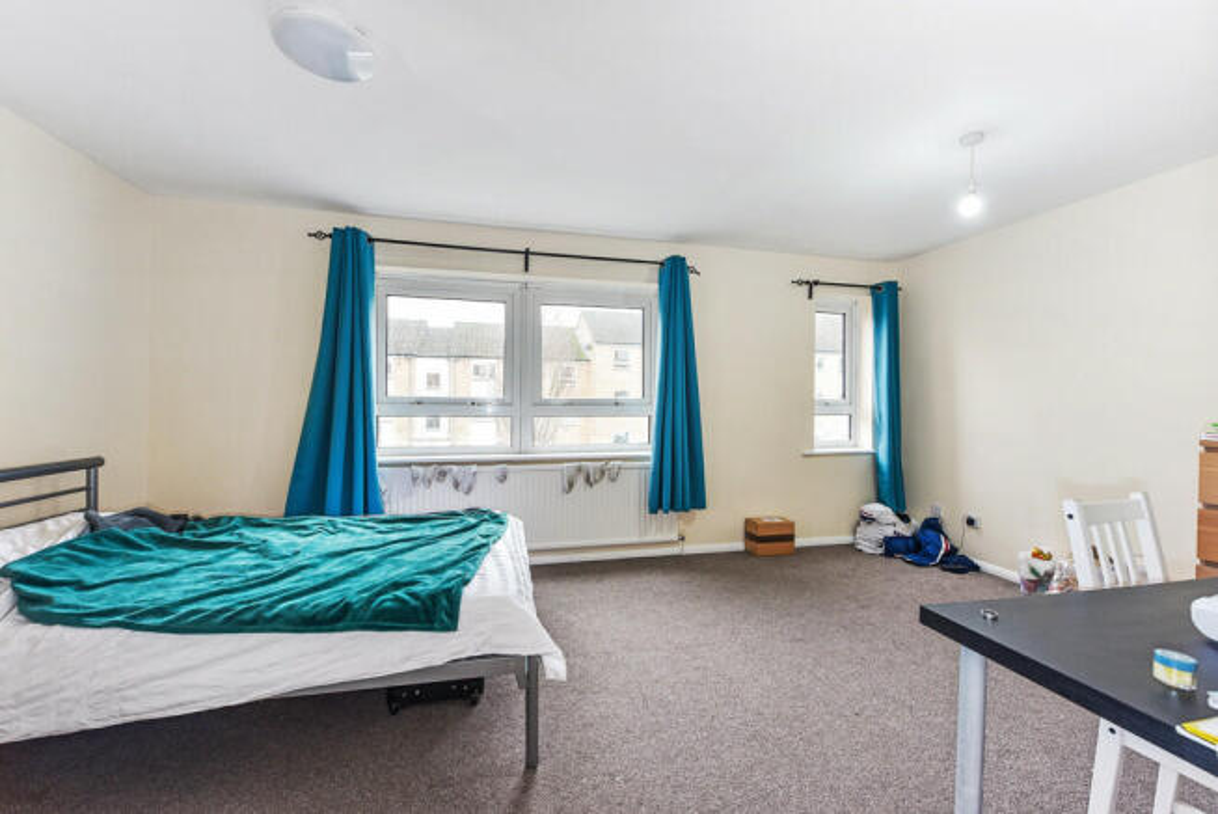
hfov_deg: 104.2
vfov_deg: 81.3
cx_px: 609
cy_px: 407
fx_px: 474
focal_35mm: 14
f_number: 7.1
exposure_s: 1/20
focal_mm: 14
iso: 400
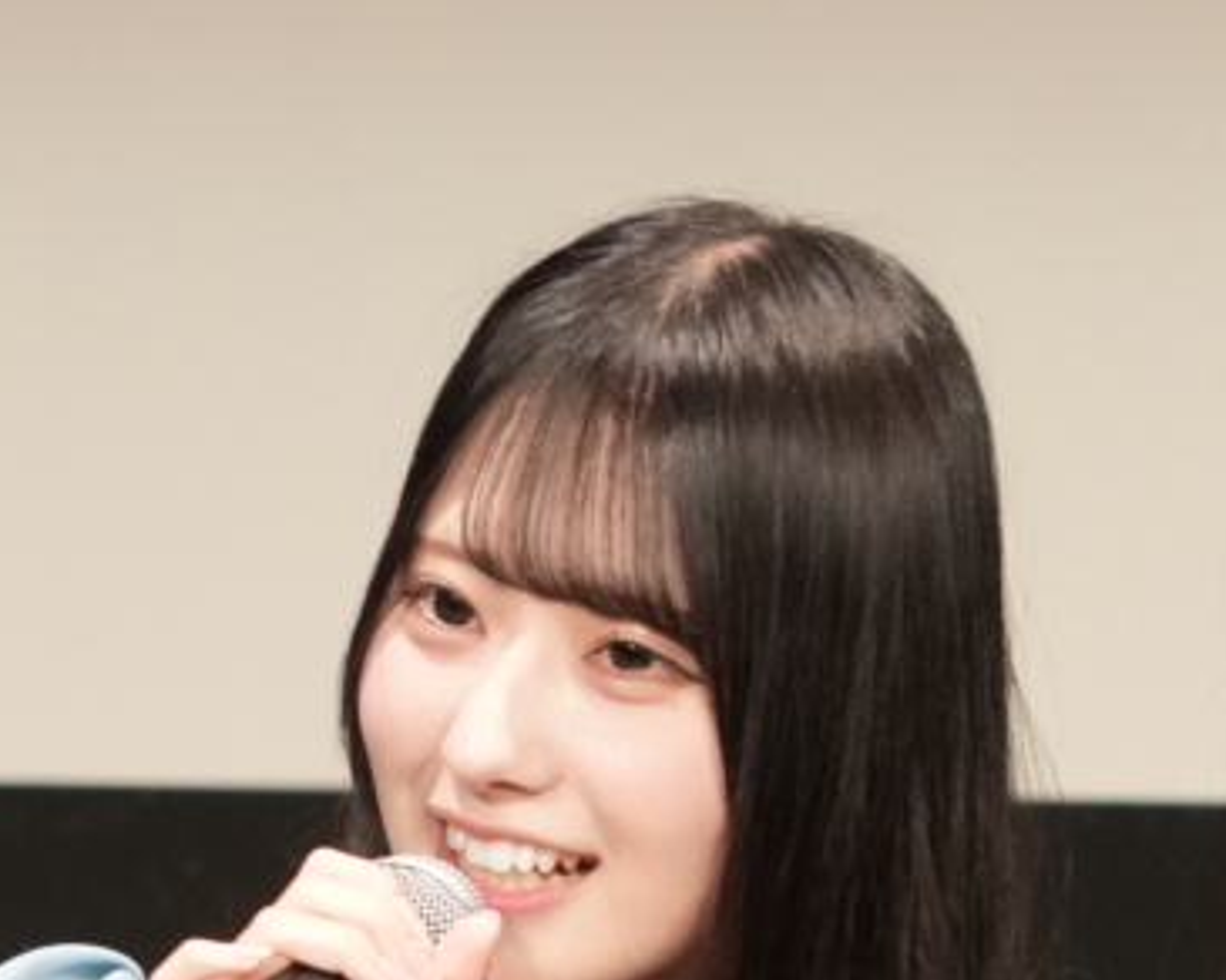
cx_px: 474
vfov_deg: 1.4
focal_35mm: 1095
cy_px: 1144
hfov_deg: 1.8
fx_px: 39732
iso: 3200
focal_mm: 237
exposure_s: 1/250
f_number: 6.3
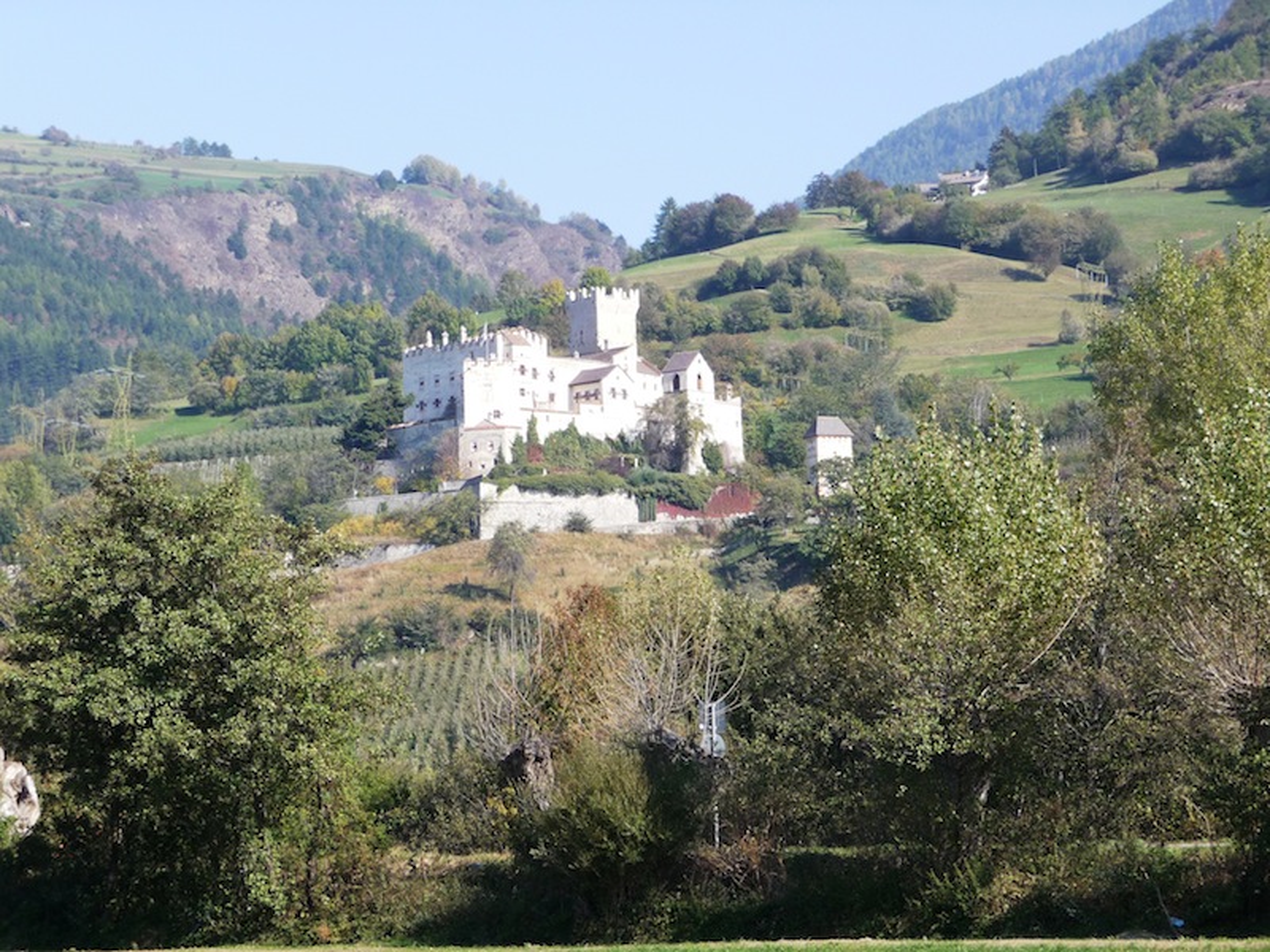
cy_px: 476
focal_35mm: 128
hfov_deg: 15.4
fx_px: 4696
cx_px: 635
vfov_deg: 11.6
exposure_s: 1/320
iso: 100
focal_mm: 21.8
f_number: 4.7
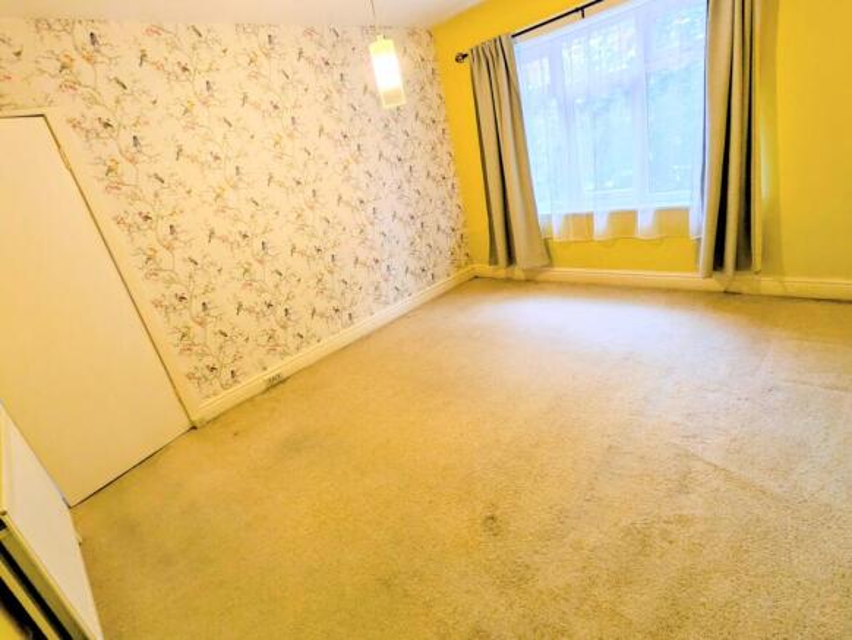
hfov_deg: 102.0
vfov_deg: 85.7
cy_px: 320
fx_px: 345
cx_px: 426
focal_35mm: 14
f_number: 2.2
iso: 68
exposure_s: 1/33.3
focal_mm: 1.83
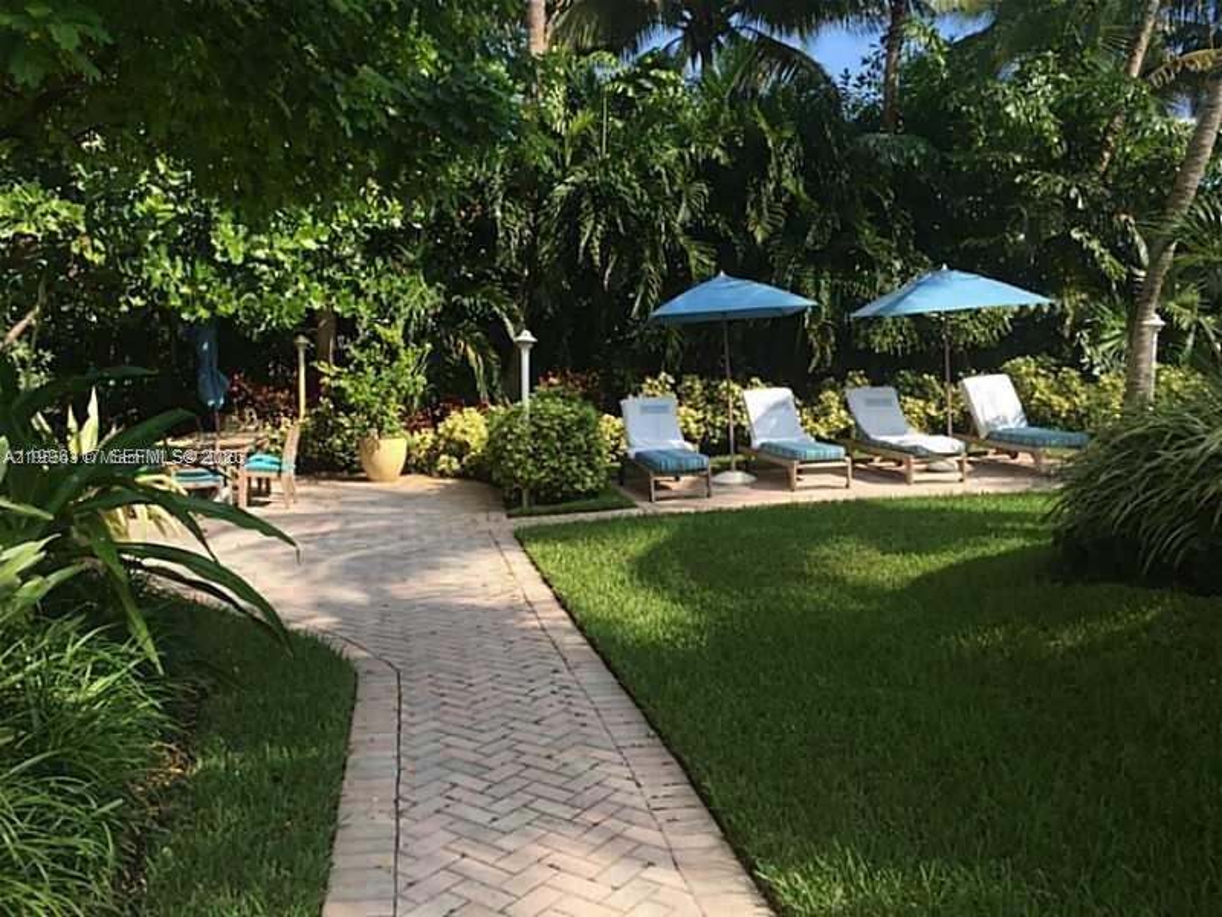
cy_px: 458
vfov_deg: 48.2
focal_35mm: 29
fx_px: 1024
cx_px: 611
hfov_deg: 61.7
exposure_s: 1/1014
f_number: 2.2
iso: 32
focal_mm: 4.15
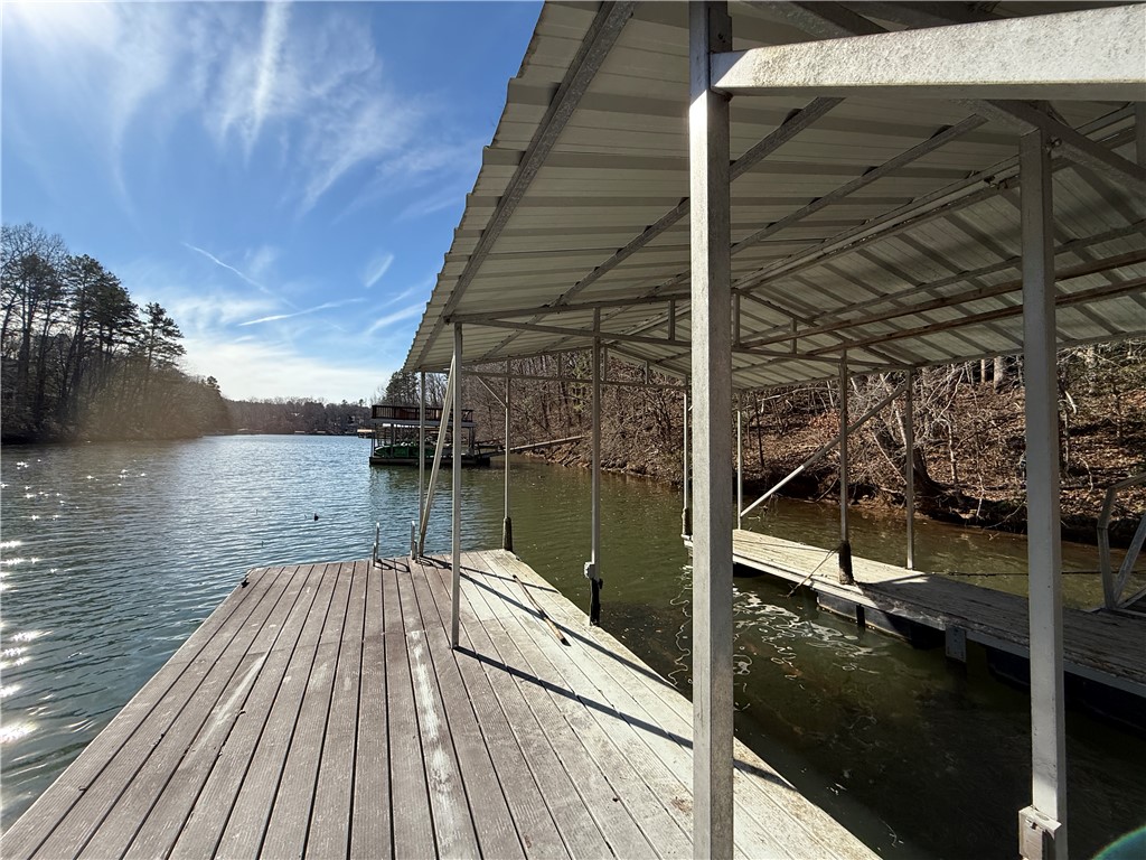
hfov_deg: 102.1
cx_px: 573
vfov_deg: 85.7
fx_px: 463
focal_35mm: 14
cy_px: 430
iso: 64
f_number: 2.2
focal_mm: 2.22
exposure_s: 1/2024
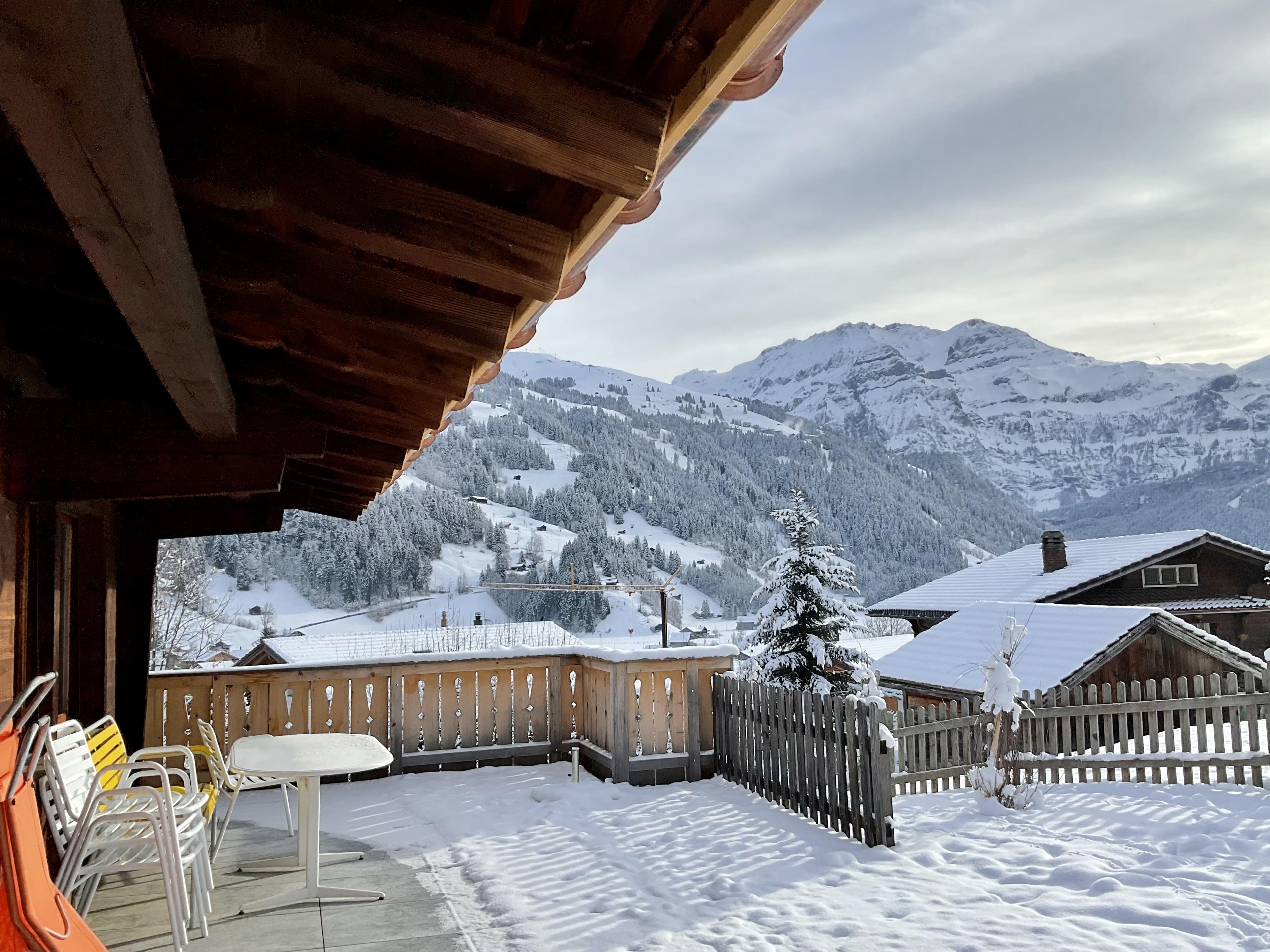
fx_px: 1101
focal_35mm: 30
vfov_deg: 46.8
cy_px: 478
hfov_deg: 60.0
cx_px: 652
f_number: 1.8
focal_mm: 3
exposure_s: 1/2320
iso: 16
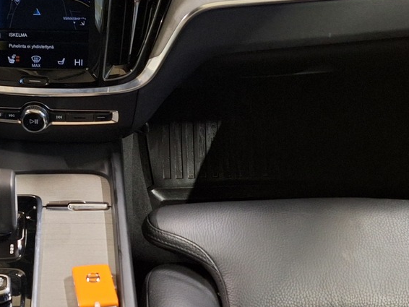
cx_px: 3
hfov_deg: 28.1
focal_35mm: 65
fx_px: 768
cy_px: 126
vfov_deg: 22.6
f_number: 1.8
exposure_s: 1/20
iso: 500
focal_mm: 5.54
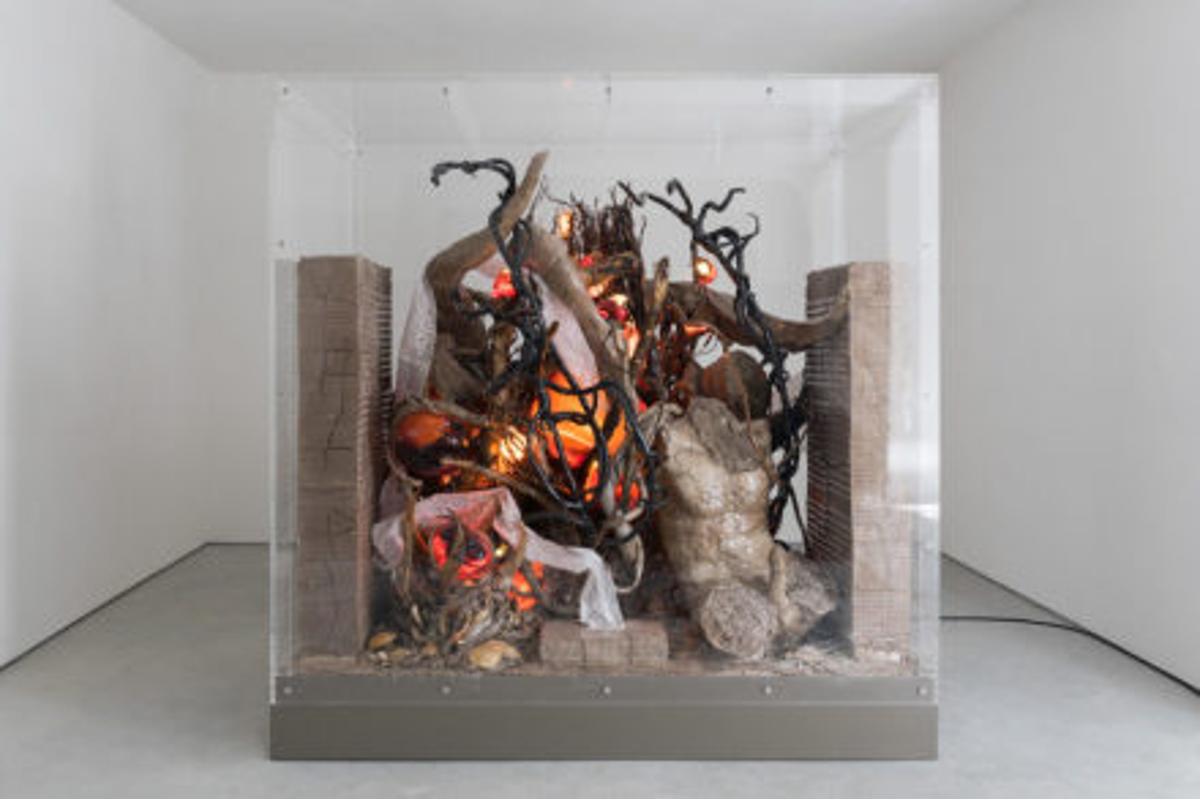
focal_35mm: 35
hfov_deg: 54.5
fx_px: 1166
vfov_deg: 37.8
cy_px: 400
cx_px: 600
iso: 200
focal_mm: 35
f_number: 10
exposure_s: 1/10
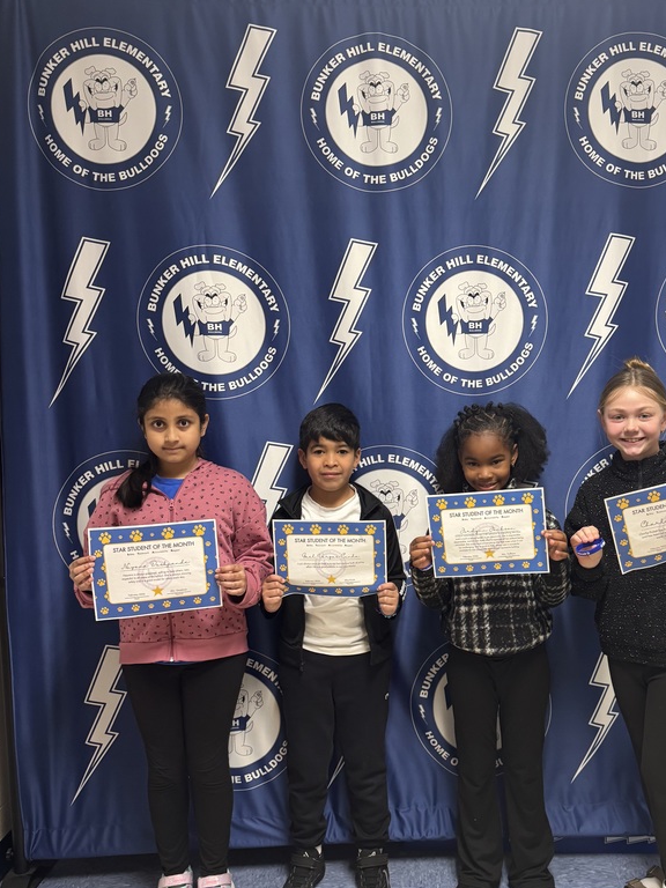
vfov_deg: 56.8
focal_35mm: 32
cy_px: 451
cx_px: 428
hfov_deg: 43.7
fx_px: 821
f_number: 1.78
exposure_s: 1/59
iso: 250
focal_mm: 6.76
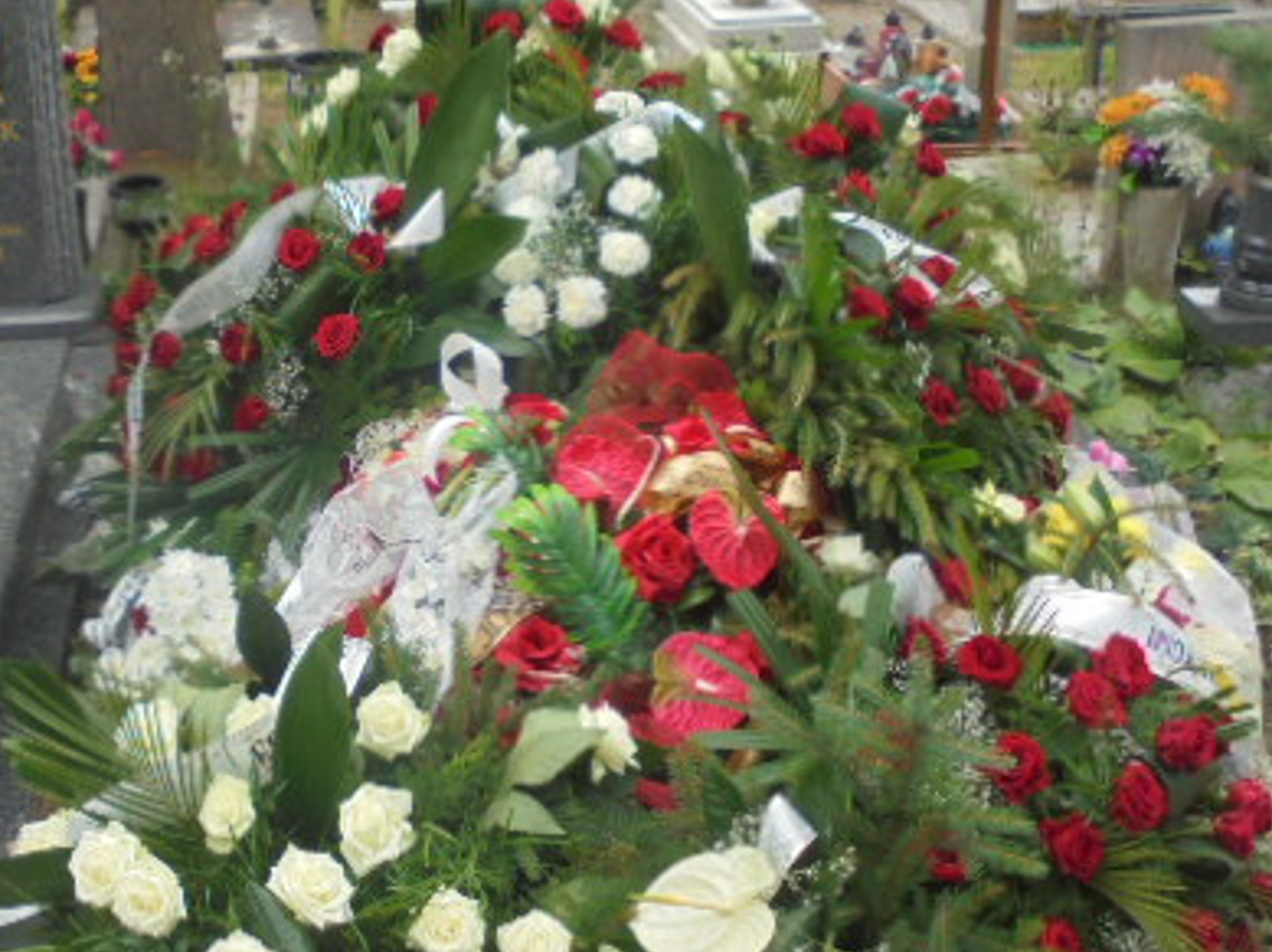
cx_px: 334
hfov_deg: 33.8
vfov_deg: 26.1
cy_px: 465
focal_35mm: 56
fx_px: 2056
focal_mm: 6.1
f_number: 4
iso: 100
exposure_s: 1/200
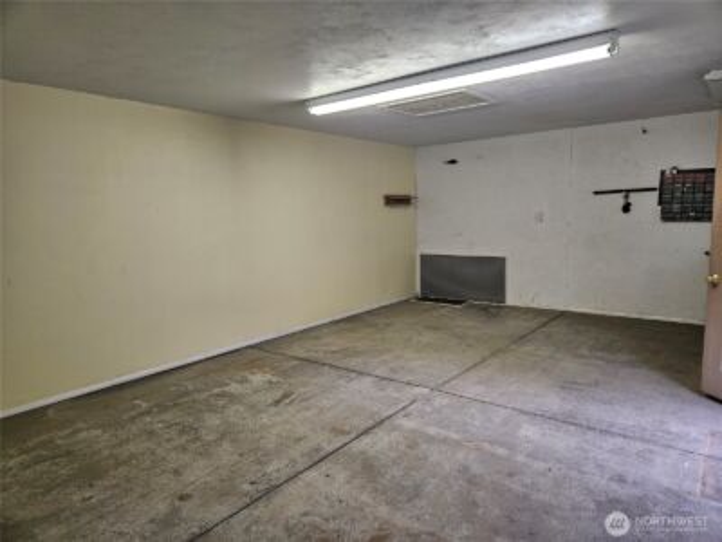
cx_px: 361
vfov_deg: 58.9
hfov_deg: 73.9
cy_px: 271
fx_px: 480
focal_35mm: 23
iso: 80
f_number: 1.8
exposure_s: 1/120
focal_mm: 5.4
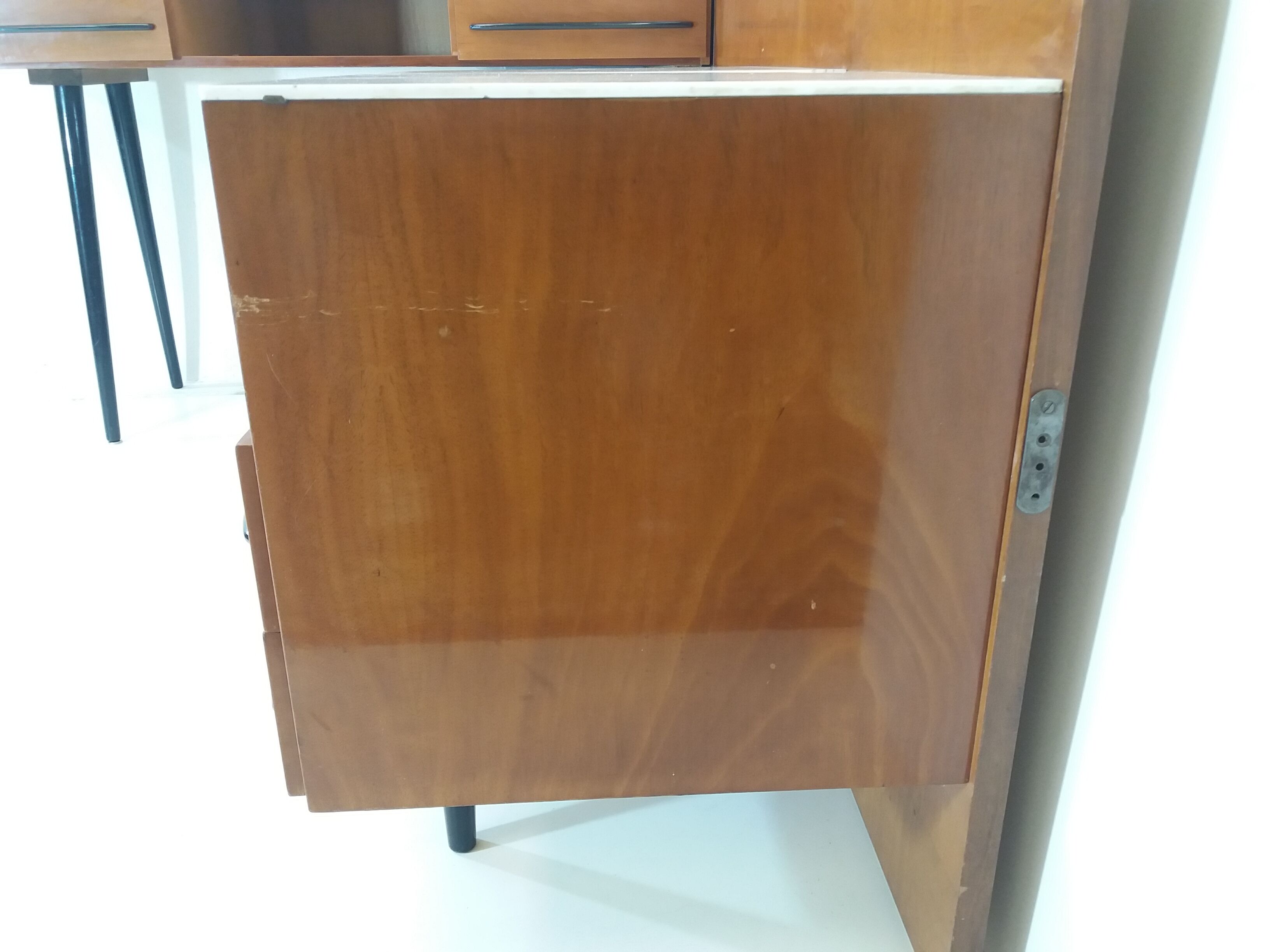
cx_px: 635
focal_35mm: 28
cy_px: 476
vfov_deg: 49.7
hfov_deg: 63.4
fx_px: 1027
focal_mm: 3.7
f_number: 1.9
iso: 125
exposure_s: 1/33
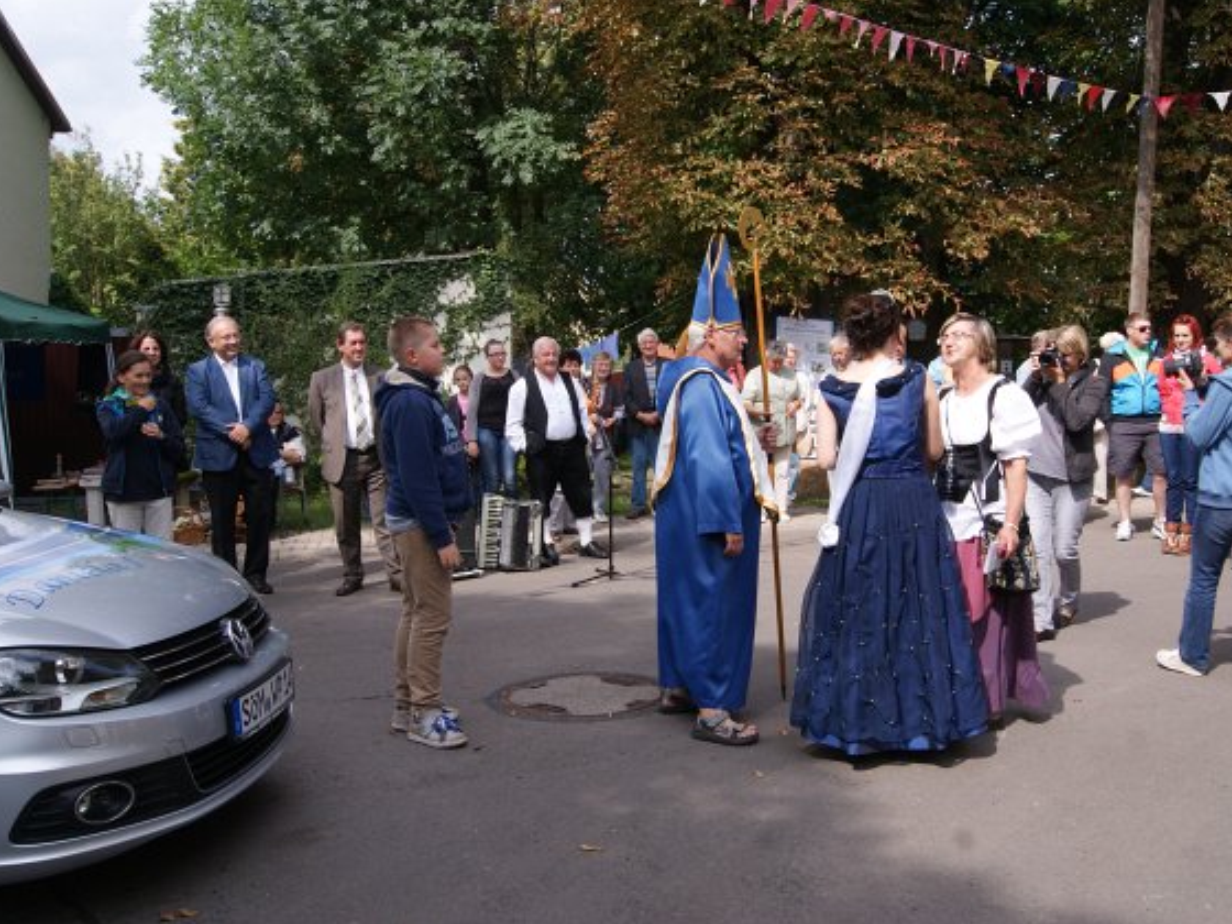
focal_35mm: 33
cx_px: 689
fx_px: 1174
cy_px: 466
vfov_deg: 42.9
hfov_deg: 55.2
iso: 100
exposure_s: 1/100
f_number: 10
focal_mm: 20
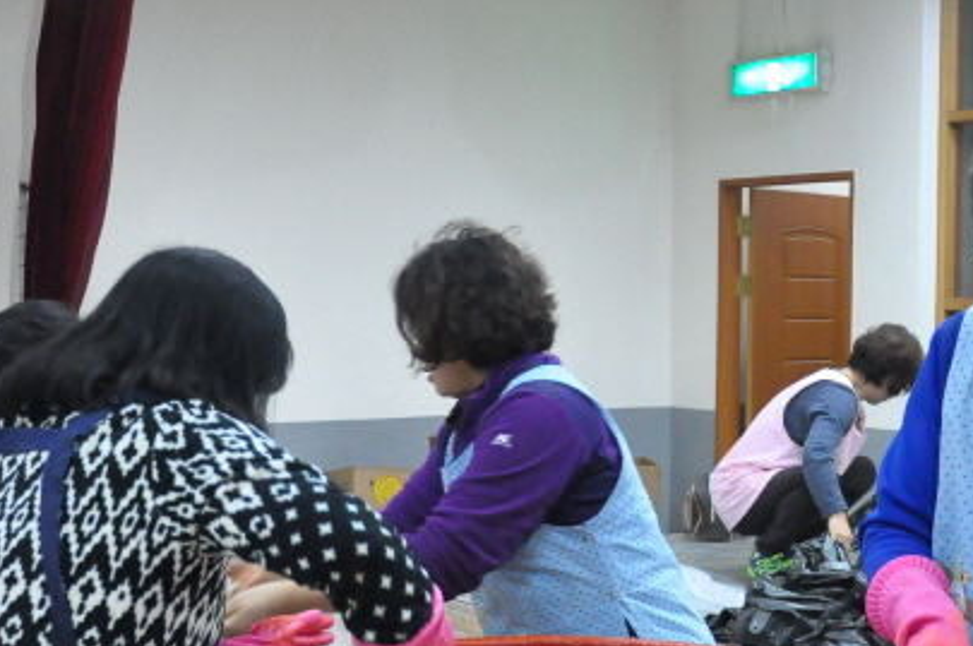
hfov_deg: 33.0
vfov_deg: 22.4
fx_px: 1620
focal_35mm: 60
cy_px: 443
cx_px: 680
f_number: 4
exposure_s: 1/80
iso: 3200
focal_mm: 18
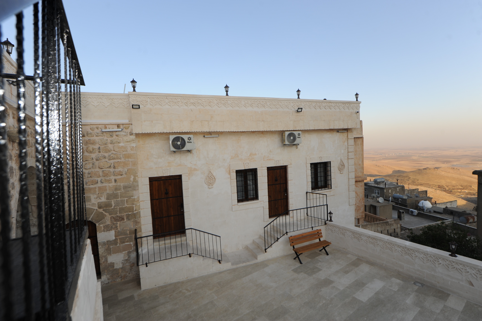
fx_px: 214
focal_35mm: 16
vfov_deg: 73.7
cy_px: 160
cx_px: 241
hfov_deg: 96.8
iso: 200
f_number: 6.3
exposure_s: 1/250
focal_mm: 16
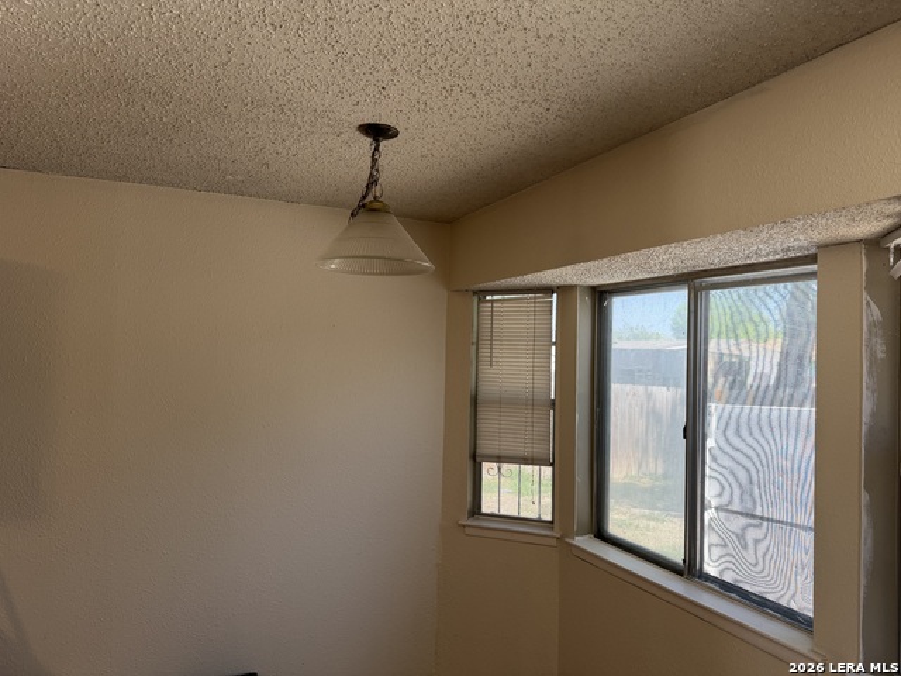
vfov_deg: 56.8
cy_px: 338
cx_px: 450
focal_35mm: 24
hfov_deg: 71.6
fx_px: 625
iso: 160
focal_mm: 6.76
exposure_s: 1/120
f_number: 1.78
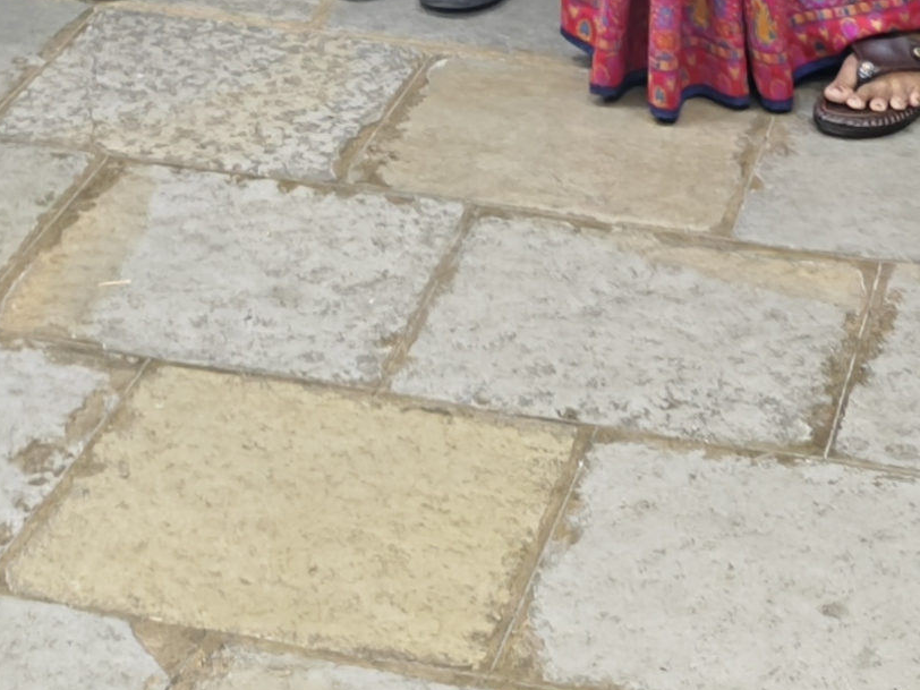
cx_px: 276
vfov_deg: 11.3
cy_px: -792
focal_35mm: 116
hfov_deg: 16.9
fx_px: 3083
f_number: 1.6
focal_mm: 6.06
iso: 1250
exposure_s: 1/100
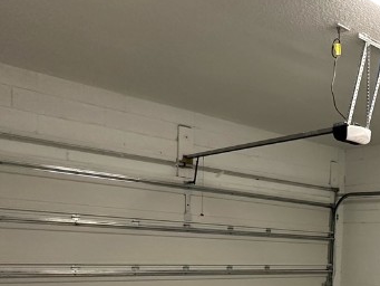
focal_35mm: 42
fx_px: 461
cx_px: 374
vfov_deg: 32.2
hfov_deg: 39.8
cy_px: 273
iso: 250
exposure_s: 1/60
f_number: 2.2
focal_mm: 2.22
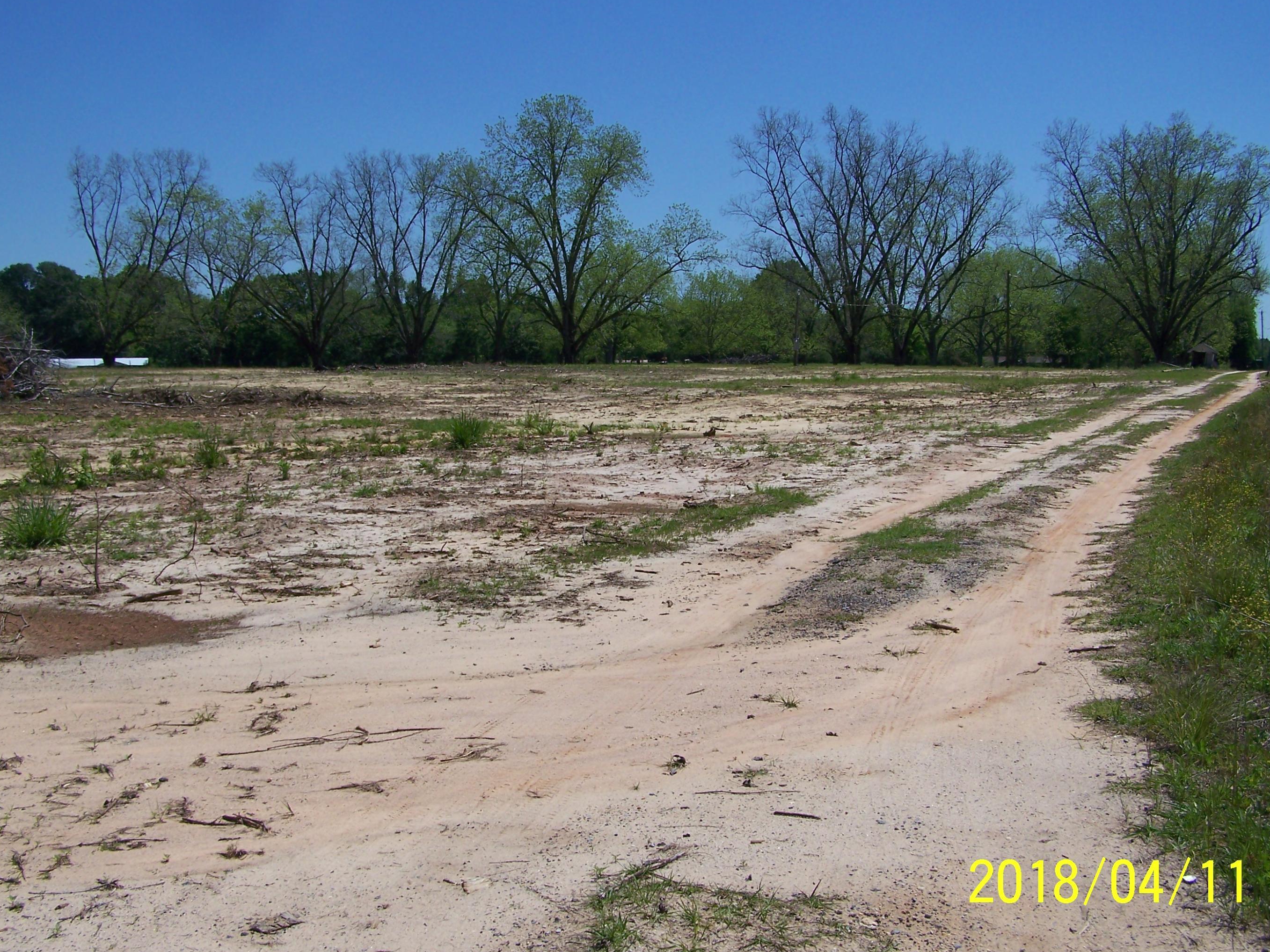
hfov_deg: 44.8
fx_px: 1541
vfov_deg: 34.4
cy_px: 484
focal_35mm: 42
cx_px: 623
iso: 64
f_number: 4
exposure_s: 1/1000
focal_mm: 6.3
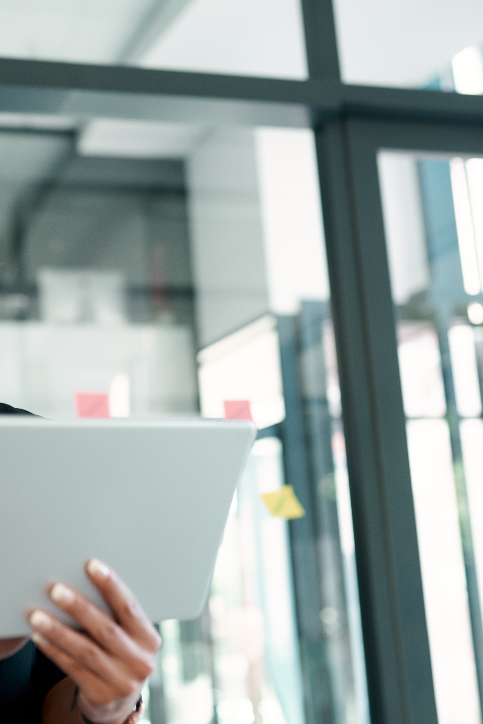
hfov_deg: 22.9
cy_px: 368
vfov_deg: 34.5
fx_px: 1167
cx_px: 63
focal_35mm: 58
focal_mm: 35
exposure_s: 1/100
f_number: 2
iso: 160
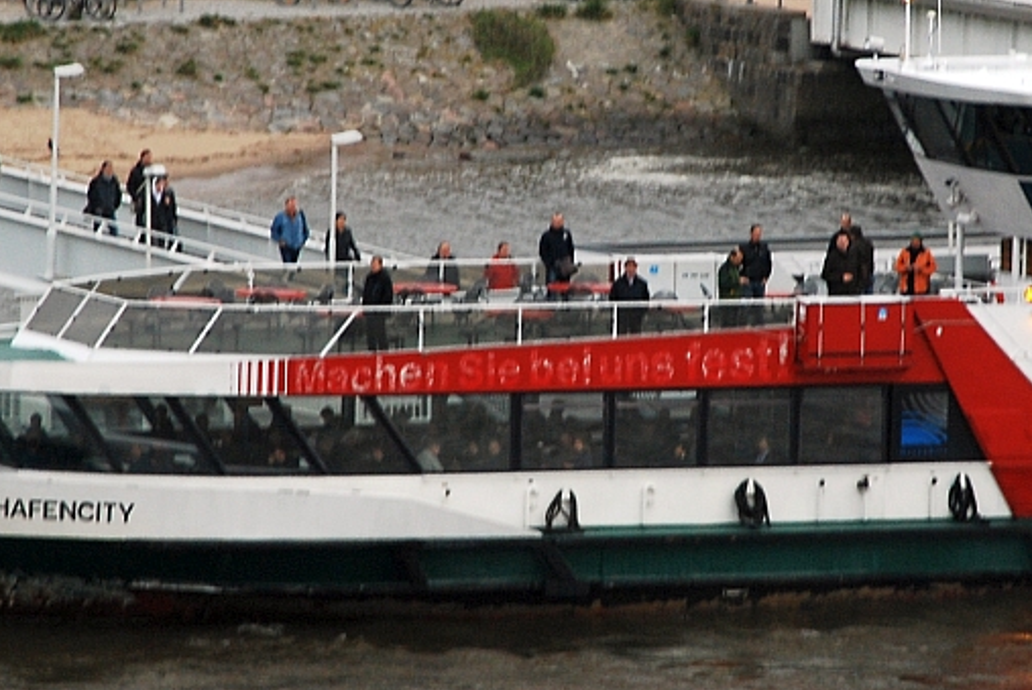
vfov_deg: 3.4
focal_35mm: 409
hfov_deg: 5.0
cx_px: 686
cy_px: 290
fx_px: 11735
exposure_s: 1/80
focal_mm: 135
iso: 400
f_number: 5.6
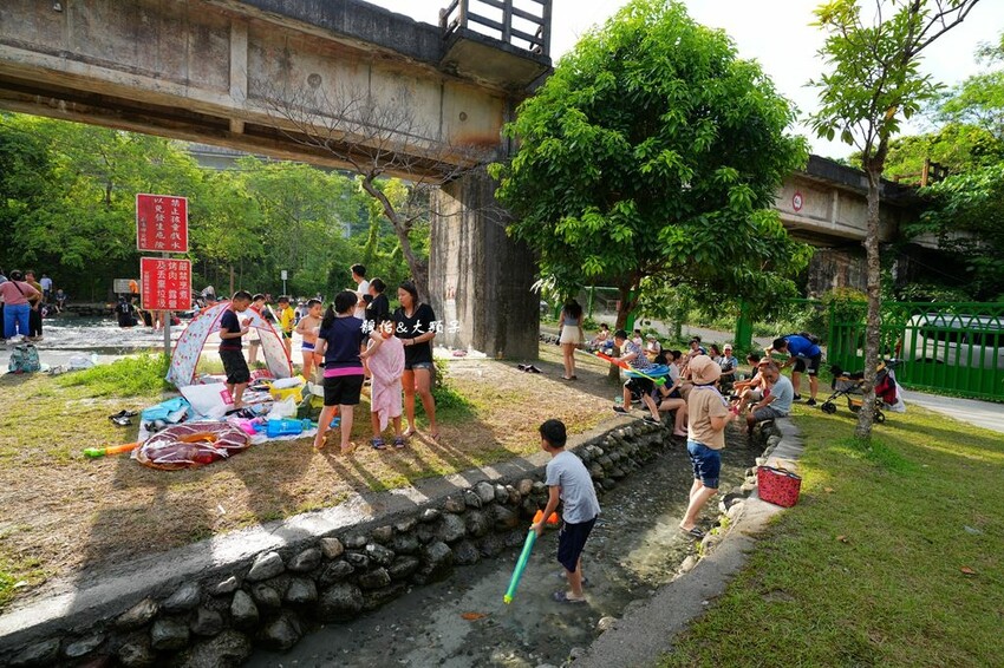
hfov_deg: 93.3
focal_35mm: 17
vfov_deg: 70.4
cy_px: 334
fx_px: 474
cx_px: 502
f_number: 6.3
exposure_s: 1/160
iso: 160
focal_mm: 17
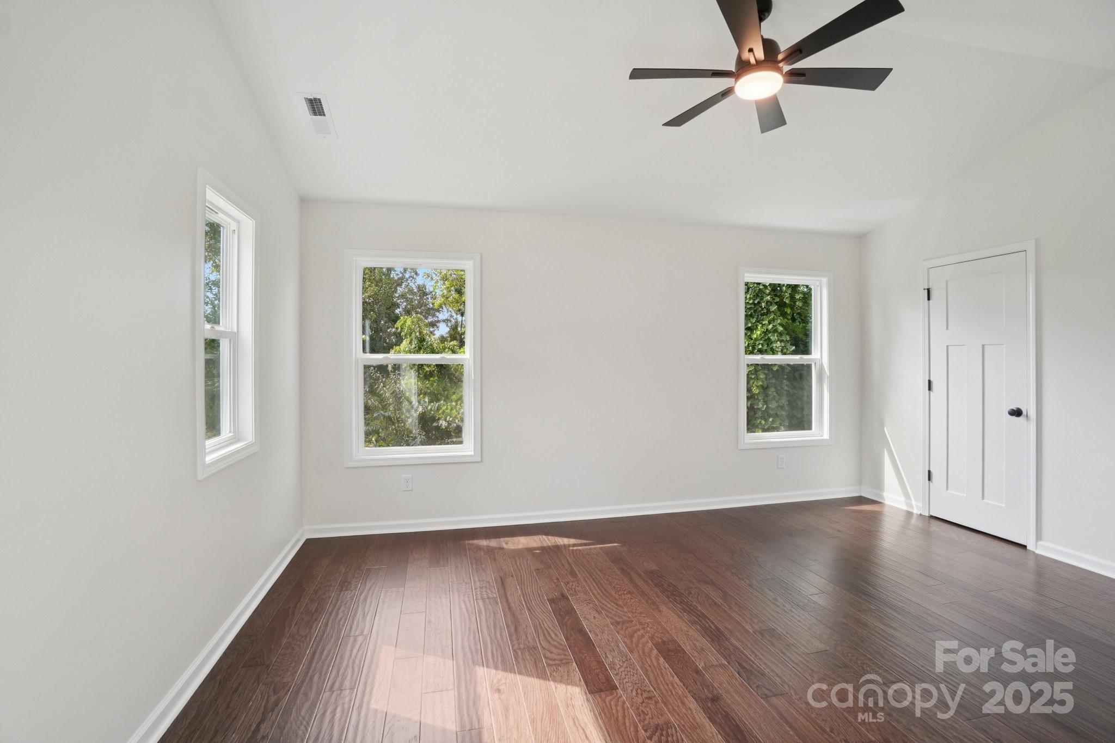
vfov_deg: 77.3
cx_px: 558
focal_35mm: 15
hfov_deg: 100.4
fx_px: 465
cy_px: 372
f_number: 8
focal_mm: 10
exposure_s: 1/30
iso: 125
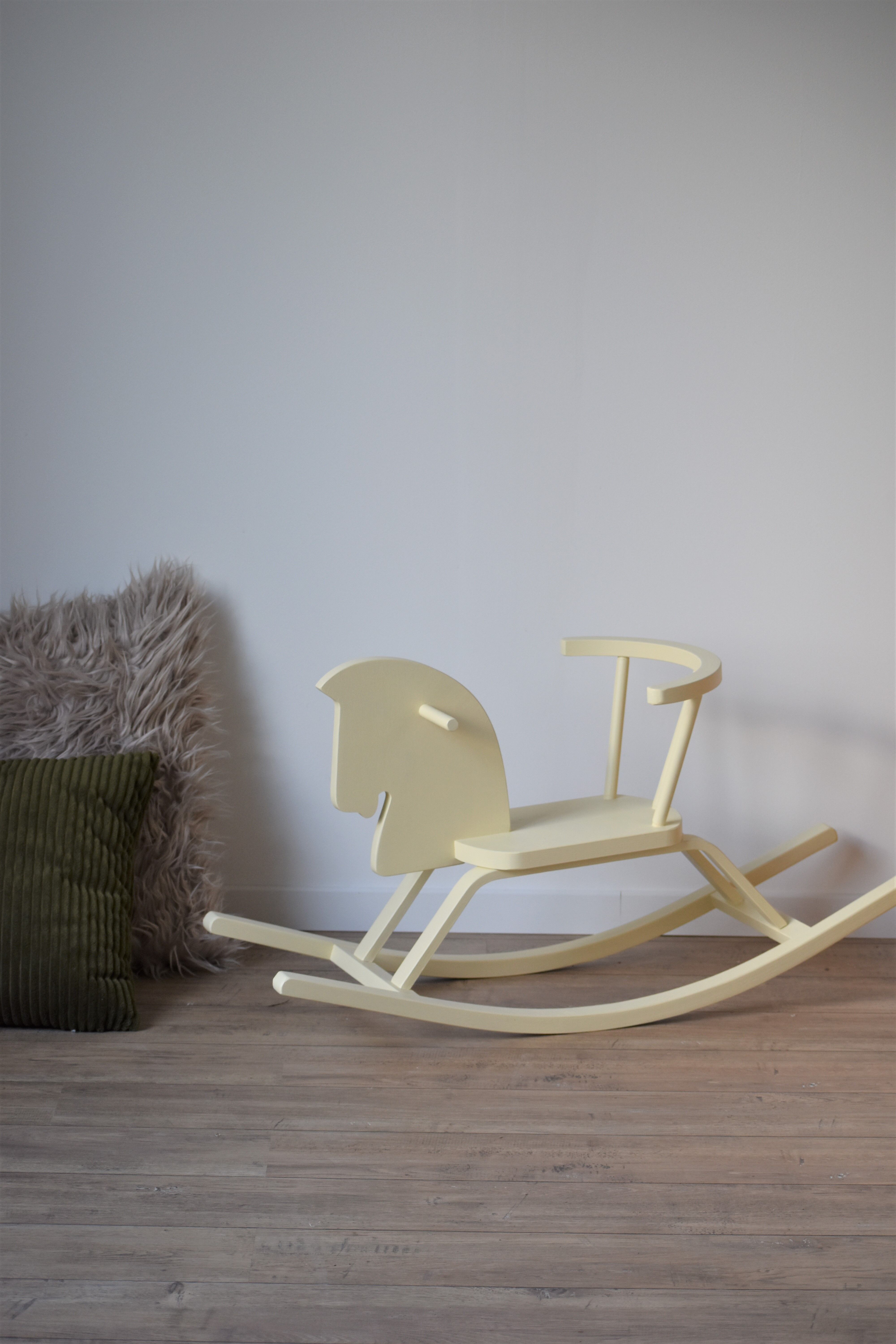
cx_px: 448
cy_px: 672
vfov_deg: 19.5
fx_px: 3920
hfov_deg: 13.0
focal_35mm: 105
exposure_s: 1/125
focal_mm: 70
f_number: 4.5
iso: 500
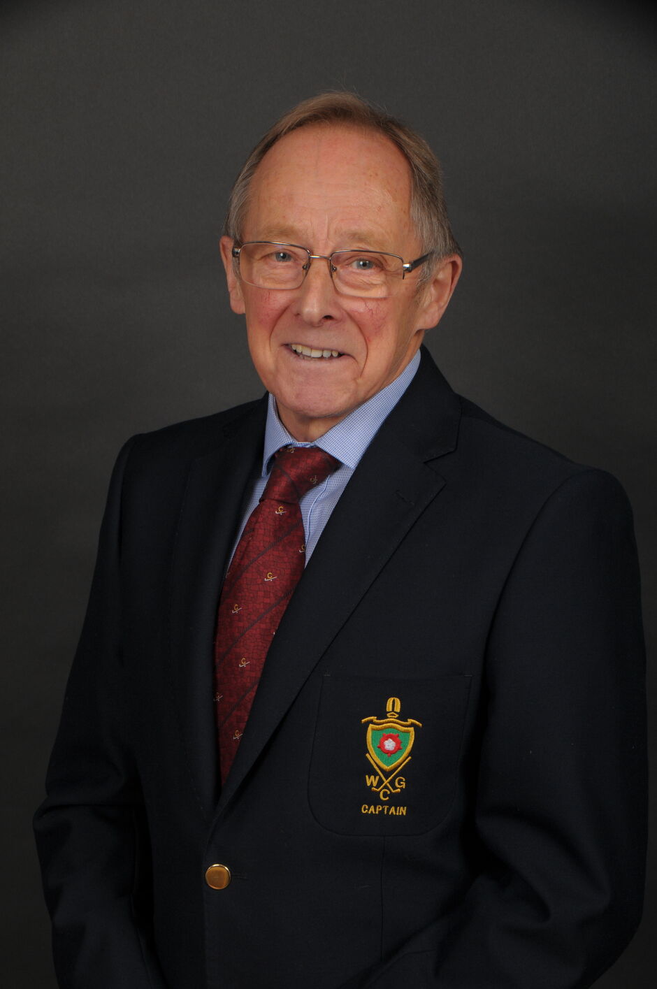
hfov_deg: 14.7
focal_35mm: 93
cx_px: 328
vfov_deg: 21.9
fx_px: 2552
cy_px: 494
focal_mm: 62
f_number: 13
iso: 250
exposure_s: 1/250
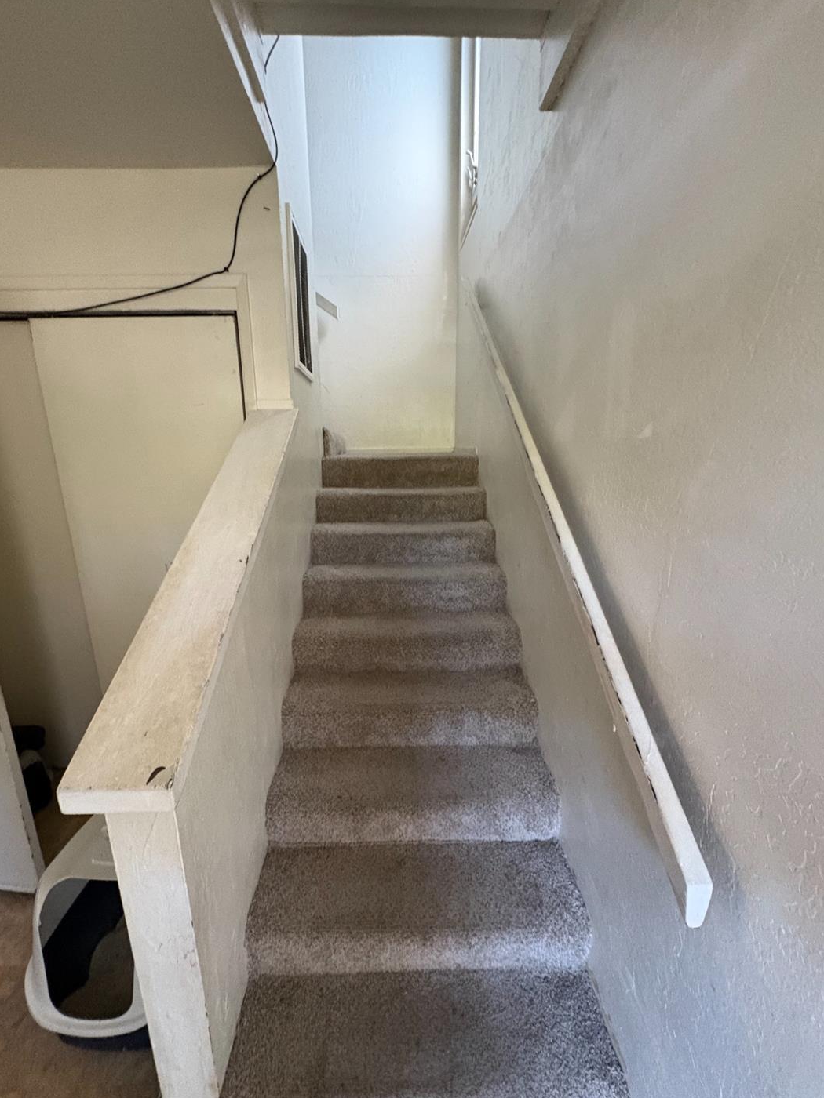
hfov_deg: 81.7
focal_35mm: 15
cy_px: 573
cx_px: 401
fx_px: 476
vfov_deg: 98.1
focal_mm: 2.22
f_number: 2.2
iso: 800
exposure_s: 1/40
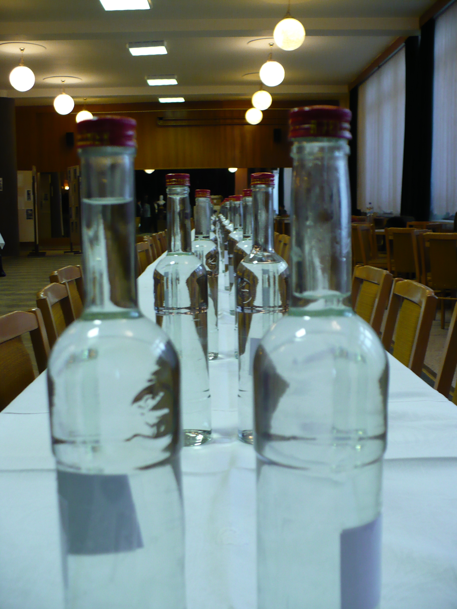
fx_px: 739
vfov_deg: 44.8
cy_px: 304
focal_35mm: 42
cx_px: 228
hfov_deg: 34.3
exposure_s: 1/25
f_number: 2.9
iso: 200
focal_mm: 7
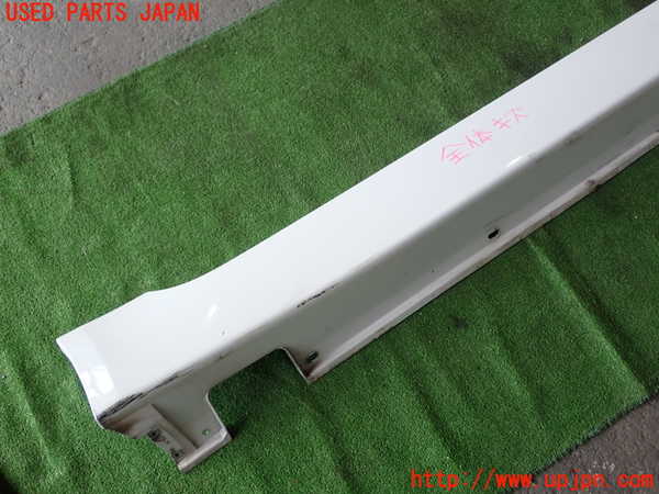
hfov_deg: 49.0
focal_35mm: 38
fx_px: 723
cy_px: 247
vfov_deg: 37.7
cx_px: 330
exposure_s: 1/80
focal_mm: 6.83
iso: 100
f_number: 2.7
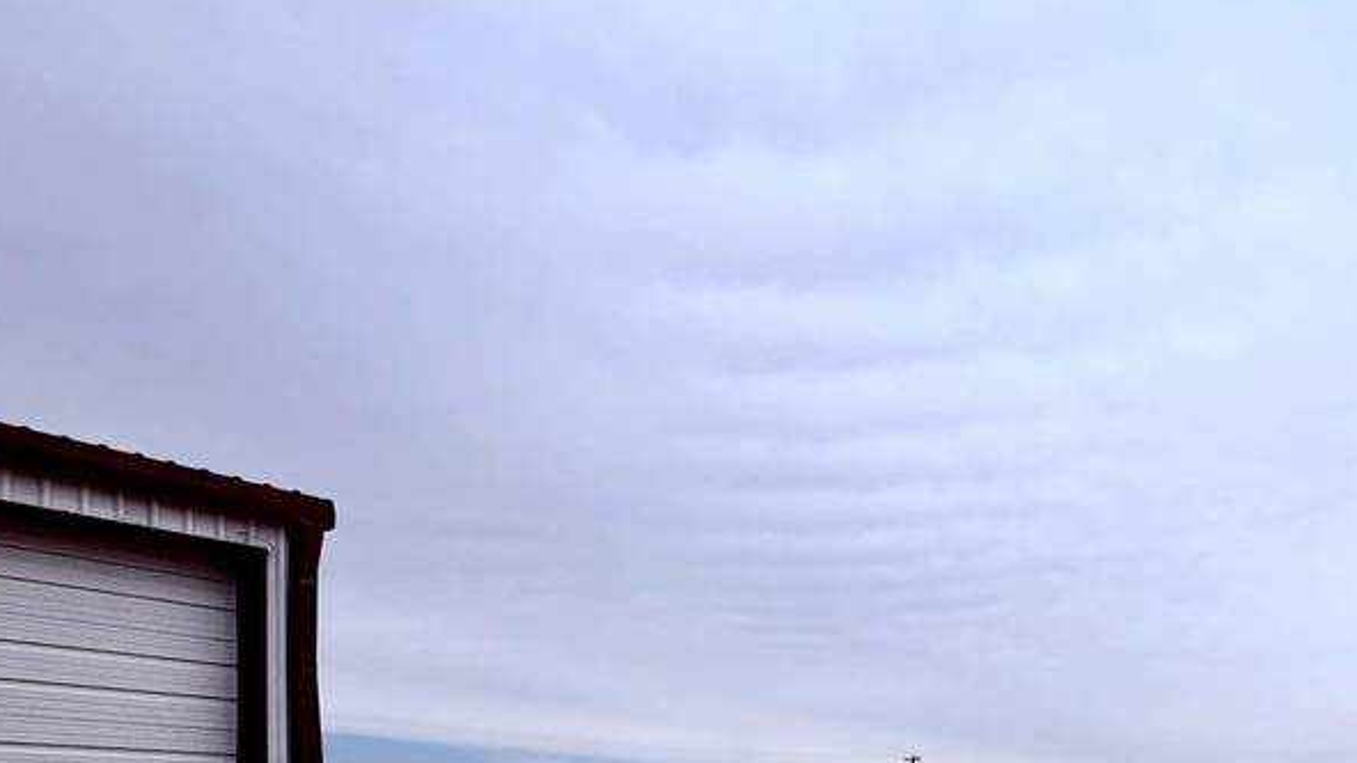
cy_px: 836
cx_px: 1217
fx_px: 1187
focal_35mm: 33
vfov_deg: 31.6
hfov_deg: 52.4
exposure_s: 1/3717
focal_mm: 2.22
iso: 50
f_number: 2.2
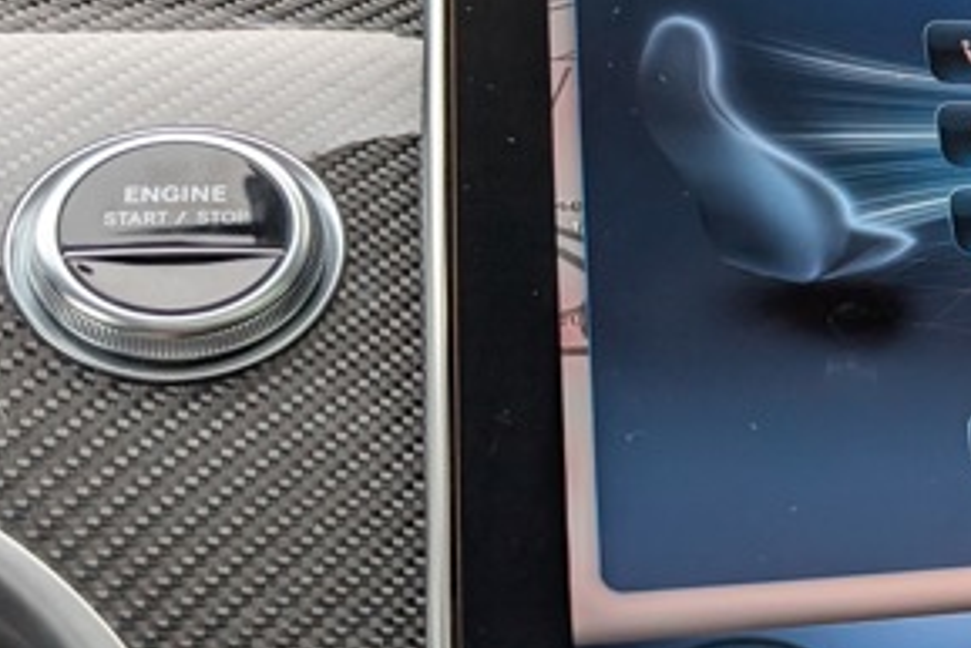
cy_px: 282
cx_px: 1226
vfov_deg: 19.7
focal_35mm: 69
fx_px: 1862
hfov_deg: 25.6
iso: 305
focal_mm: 6.9
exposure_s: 1/333
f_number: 1.68
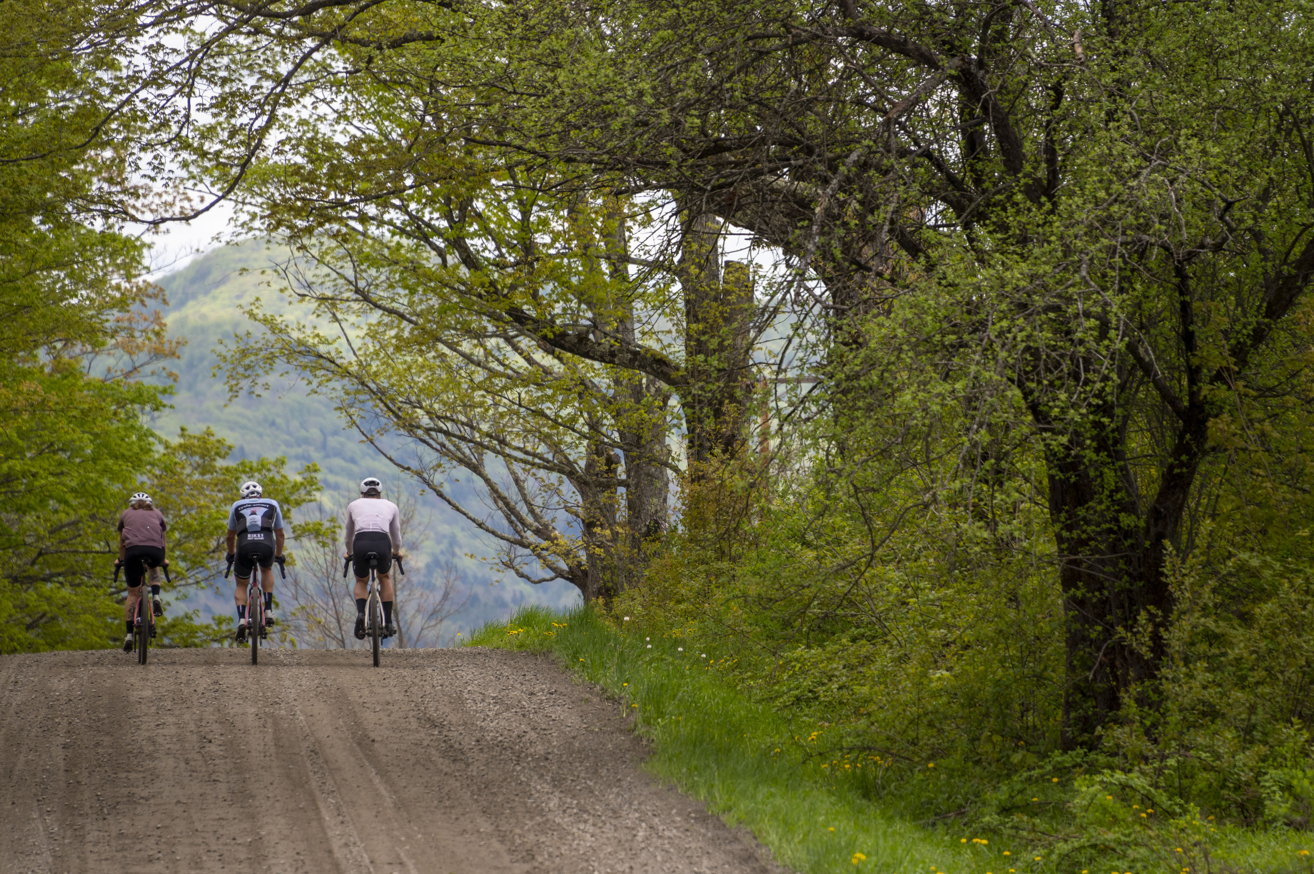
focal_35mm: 300
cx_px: 657
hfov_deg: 6.9
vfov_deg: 4.6
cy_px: 437
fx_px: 10942
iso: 800
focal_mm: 300
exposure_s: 1/1600
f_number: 7.1
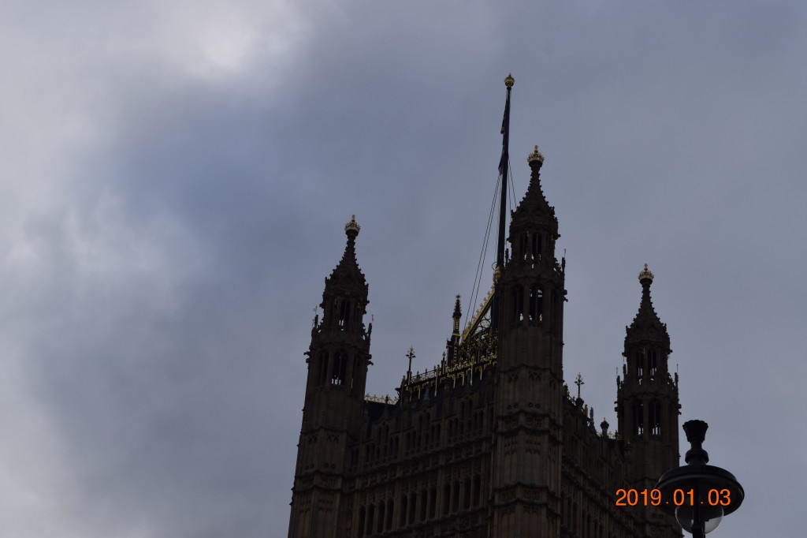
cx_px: 404
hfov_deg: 24.6
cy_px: 269
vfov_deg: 16.5
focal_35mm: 82
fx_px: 1849
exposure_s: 1/320
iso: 200
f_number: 9
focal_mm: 55
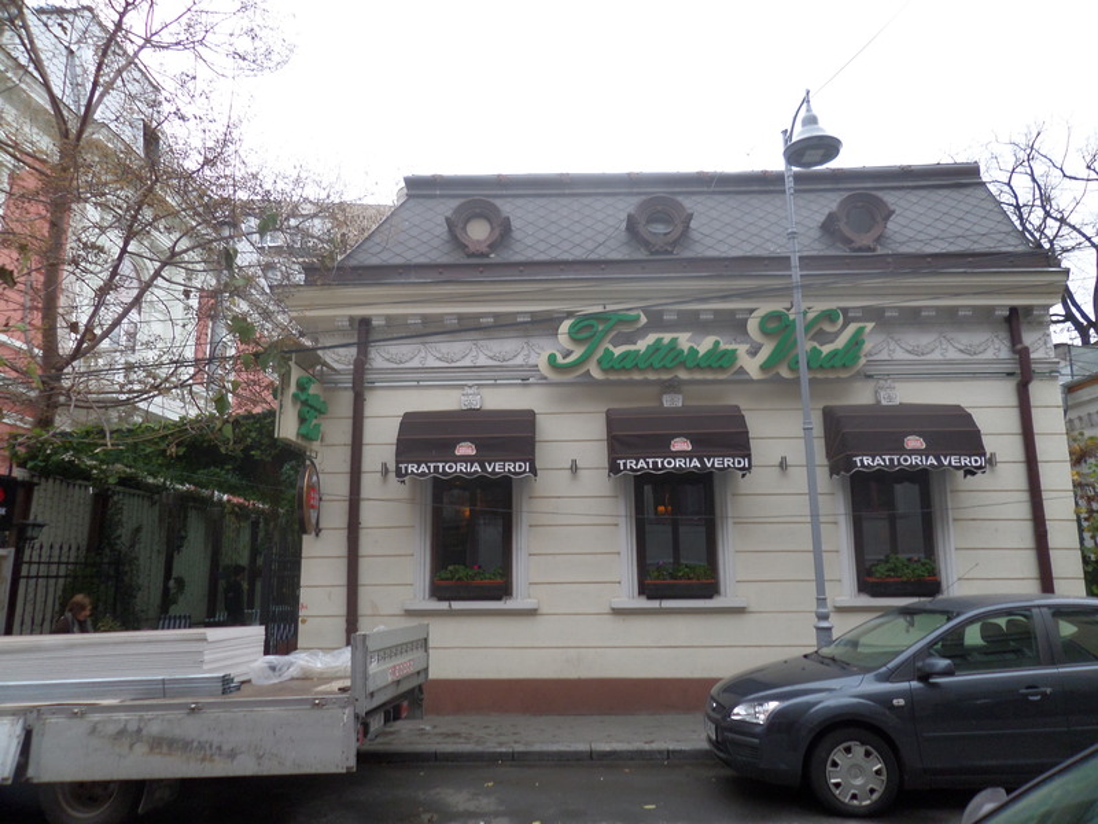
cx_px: 549
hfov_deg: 71.6
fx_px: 761
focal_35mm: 24
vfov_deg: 56.8
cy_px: 412
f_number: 3.1
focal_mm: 4.3
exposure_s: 1/125
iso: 80
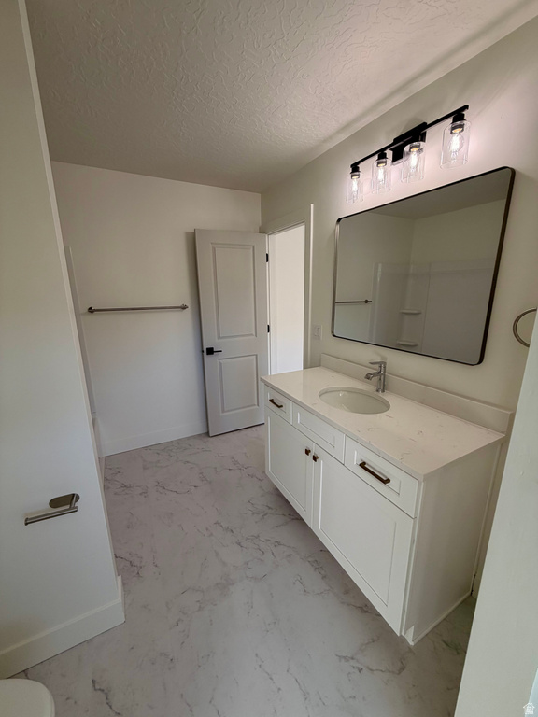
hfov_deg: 85.7
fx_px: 290
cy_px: 358
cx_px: 269
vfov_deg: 102.1
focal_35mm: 14
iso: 64
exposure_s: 1/120
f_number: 2.2
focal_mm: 2.22
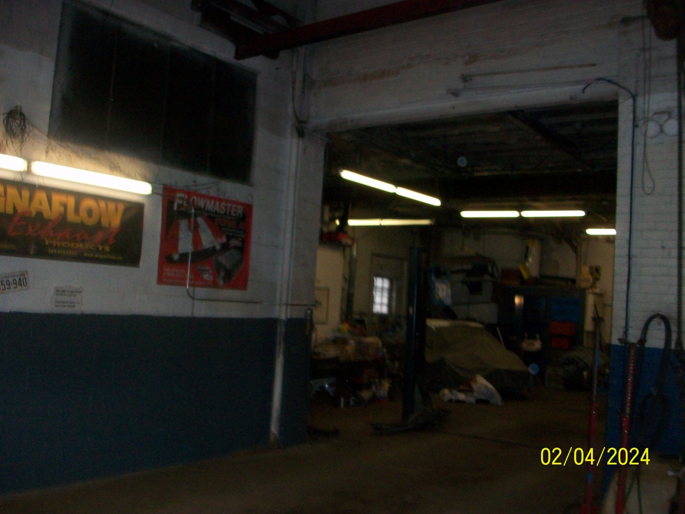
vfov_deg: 41.8
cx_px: 342
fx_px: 673
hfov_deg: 54.0
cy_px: 257
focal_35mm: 34
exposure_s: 1/60
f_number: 2.8
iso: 160
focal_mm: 5.7
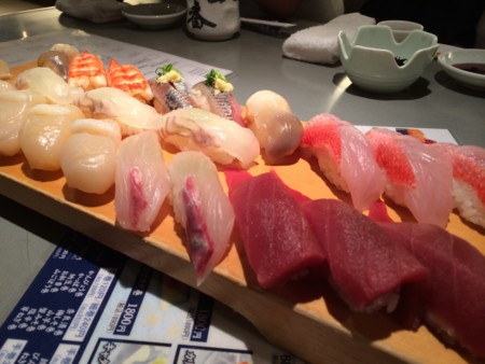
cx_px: 242
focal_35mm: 30
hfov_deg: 59.9
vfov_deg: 46.8
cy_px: 182
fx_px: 421
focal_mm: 4.12
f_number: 2.2
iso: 64
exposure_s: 1/33
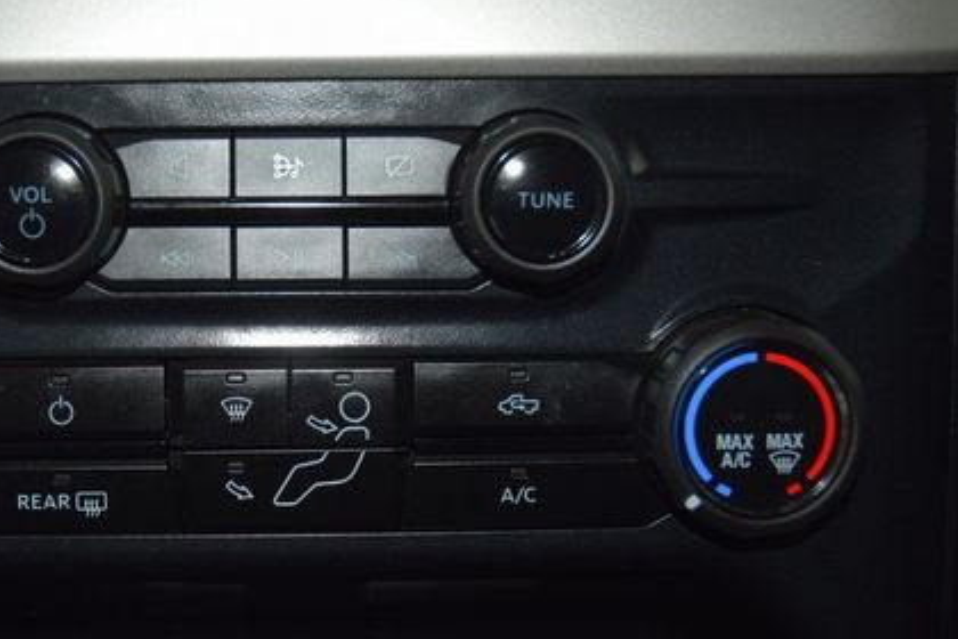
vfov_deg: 22.0
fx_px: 1643
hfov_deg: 32.1
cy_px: 359
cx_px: 292
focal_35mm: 62
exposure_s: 1/30
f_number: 3.8
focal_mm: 27
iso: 280
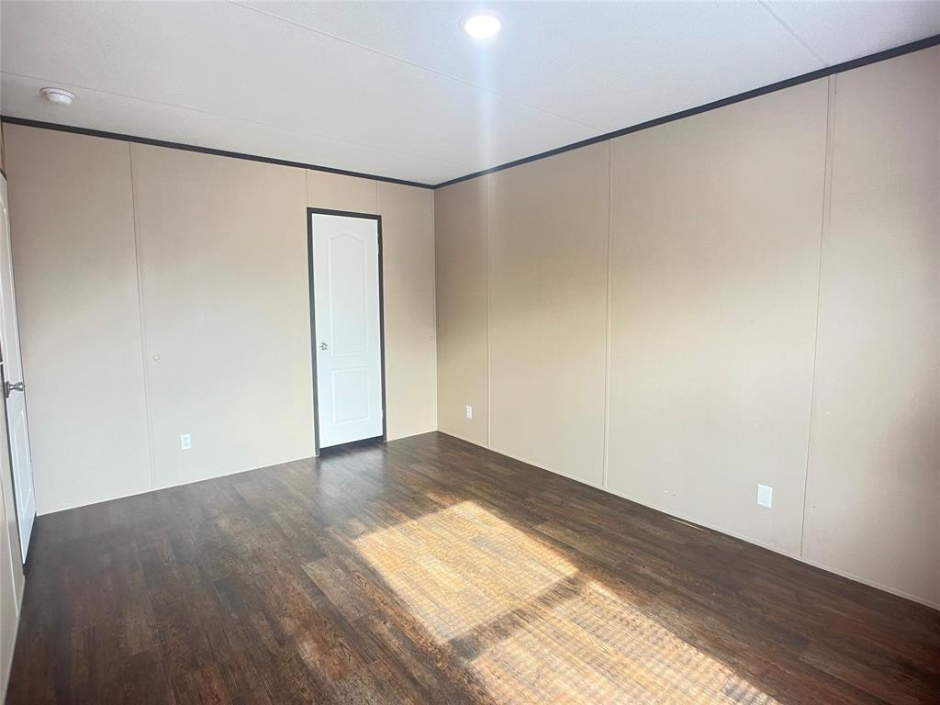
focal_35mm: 26
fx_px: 706
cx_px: 470
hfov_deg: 67.3
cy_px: 352
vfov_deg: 53.1
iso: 100
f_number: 1.6
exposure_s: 1/60
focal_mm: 5.1
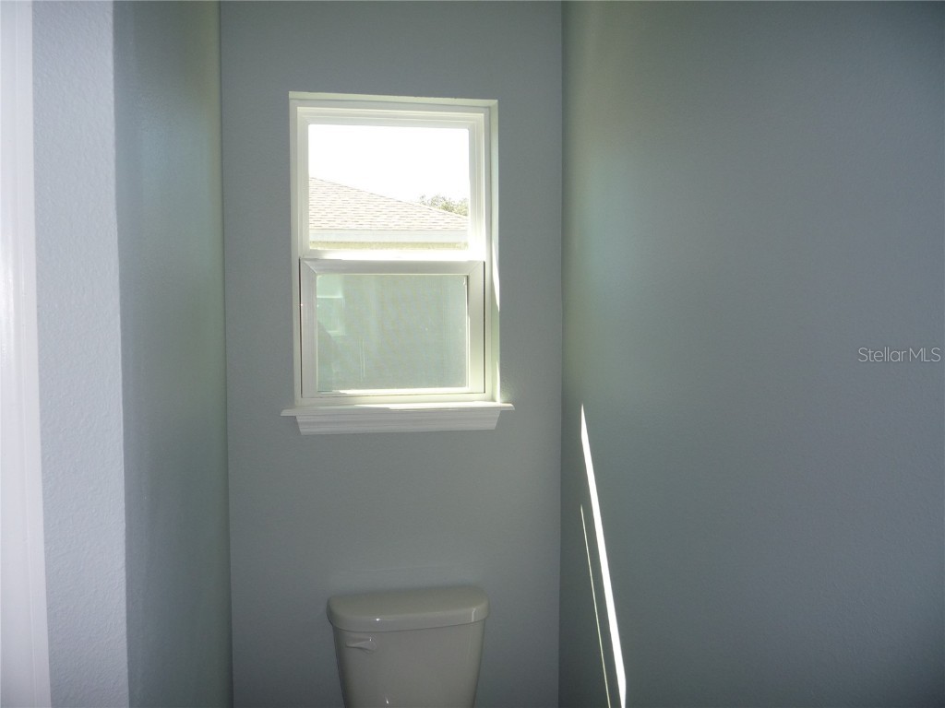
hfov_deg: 60.0
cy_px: 354
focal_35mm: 30
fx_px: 819
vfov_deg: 46.8
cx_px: 472
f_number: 3.5
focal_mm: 5.2
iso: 100
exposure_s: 1/100
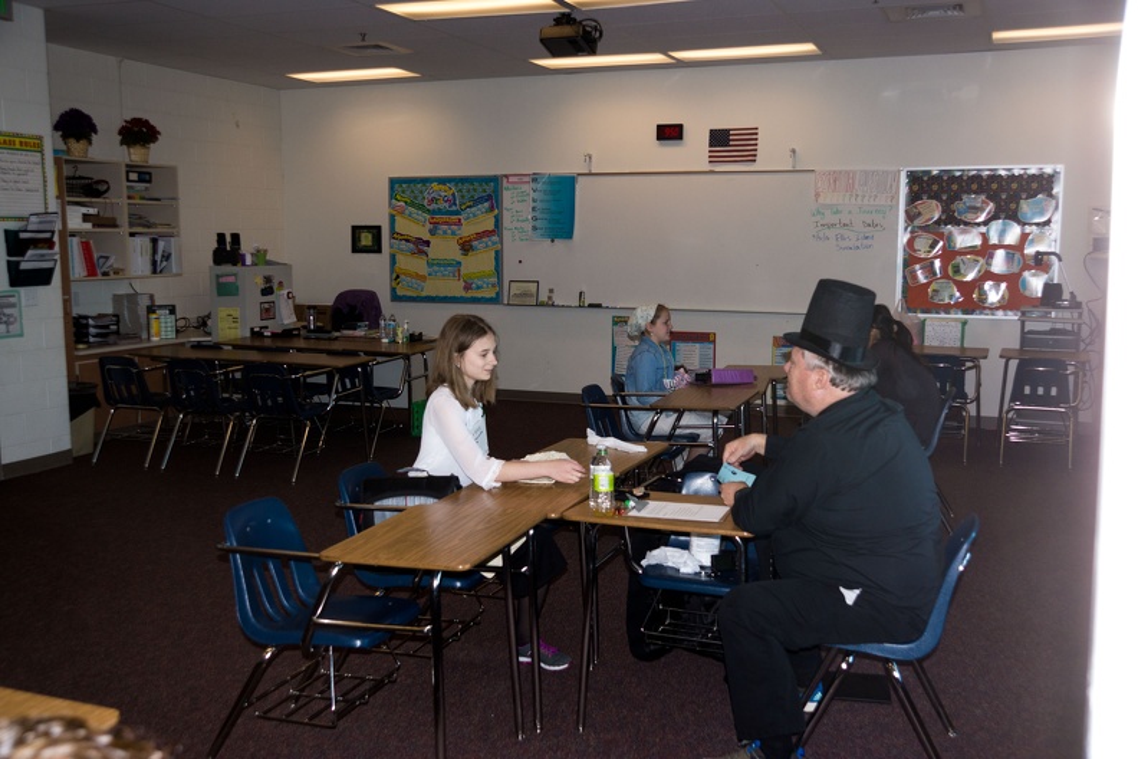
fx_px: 1138
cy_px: 380
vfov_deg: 36.9
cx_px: 569
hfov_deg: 53.1
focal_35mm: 36
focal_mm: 24
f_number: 4
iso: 400
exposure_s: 1/160
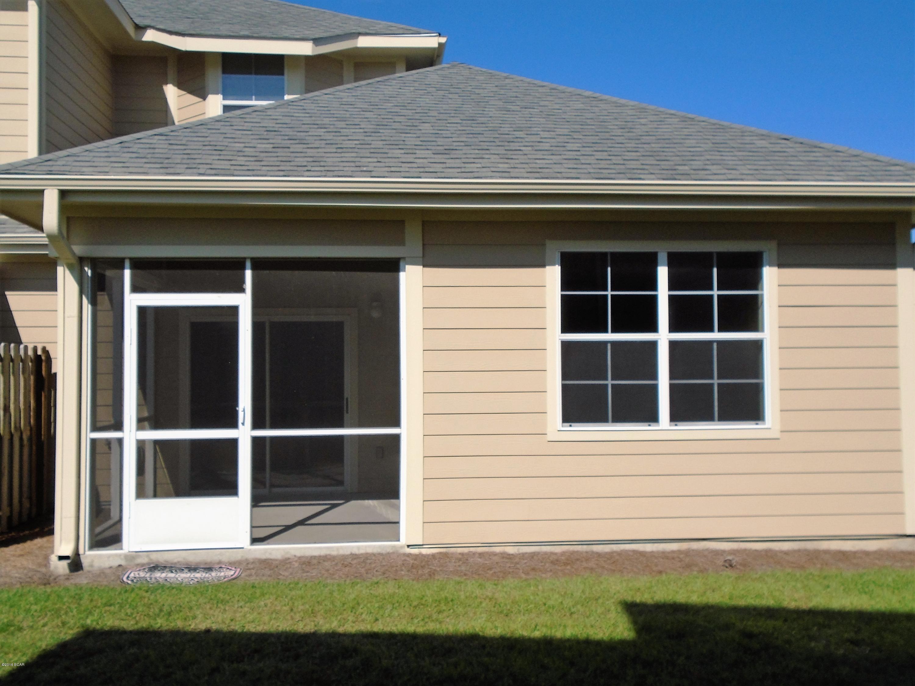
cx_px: 458
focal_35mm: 31
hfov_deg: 58.4
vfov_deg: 45.4
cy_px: 343
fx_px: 819
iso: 100
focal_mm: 5.5
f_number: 8.8
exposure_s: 1/250
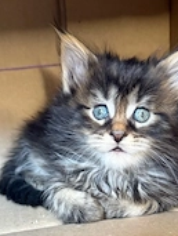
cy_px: 186
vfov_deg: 33.4
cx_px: 91
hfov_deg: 26.2
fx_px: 383
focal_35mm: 56
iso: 640
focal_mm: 6.76
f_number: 1.78
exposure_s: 1/50
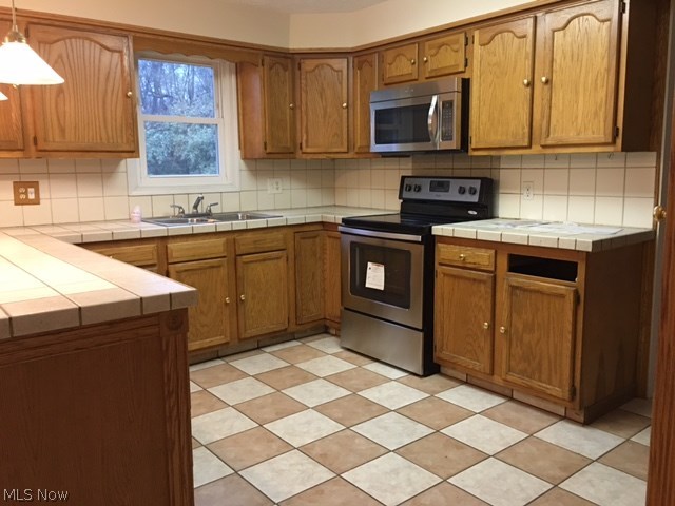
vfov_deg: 48.2
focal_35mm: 29
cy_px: 253
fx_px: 565
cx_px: 338
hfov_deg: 61.7
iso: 100
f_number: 2.2
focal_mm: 4.15
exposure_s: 1/17
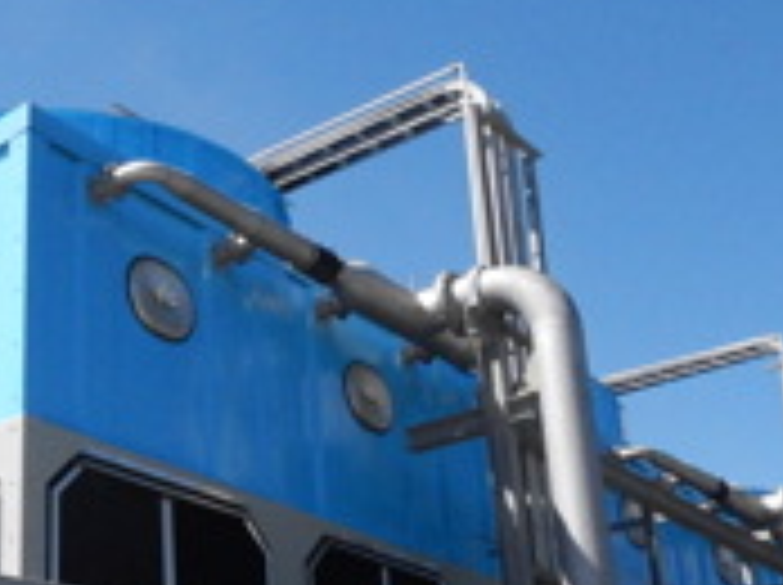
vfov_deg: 24.5
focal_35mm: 59
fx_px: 1333
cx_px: 160
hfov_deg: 31.9
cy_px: 436
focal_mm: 4.3
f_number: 8.2
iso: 800
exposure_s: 1/1250
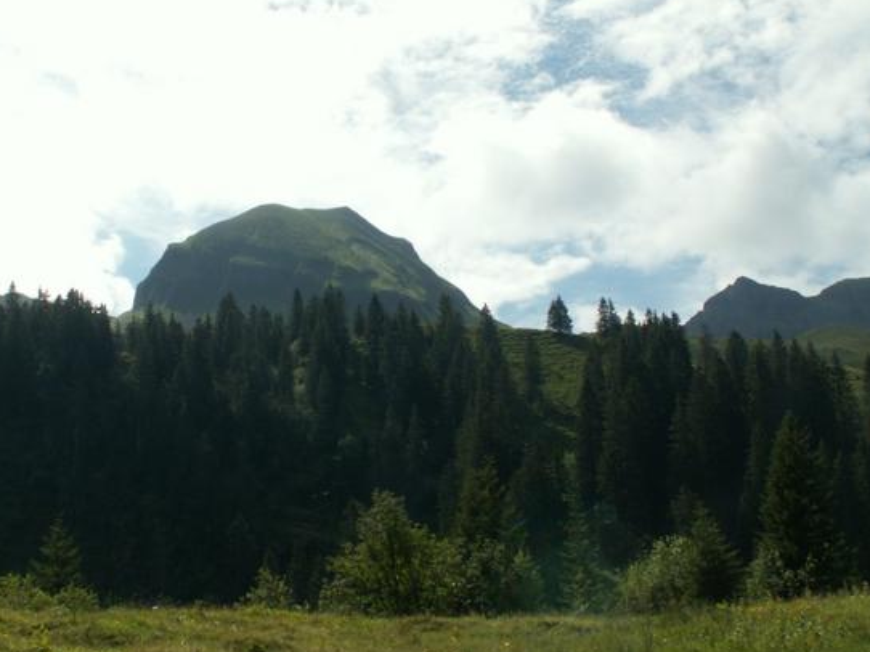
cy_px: 287
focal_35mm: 52
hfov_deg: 36.8
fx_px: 1306
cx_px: 371
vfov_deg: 28.0
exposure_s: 1/200
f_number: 8
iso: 50
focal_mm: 7.23
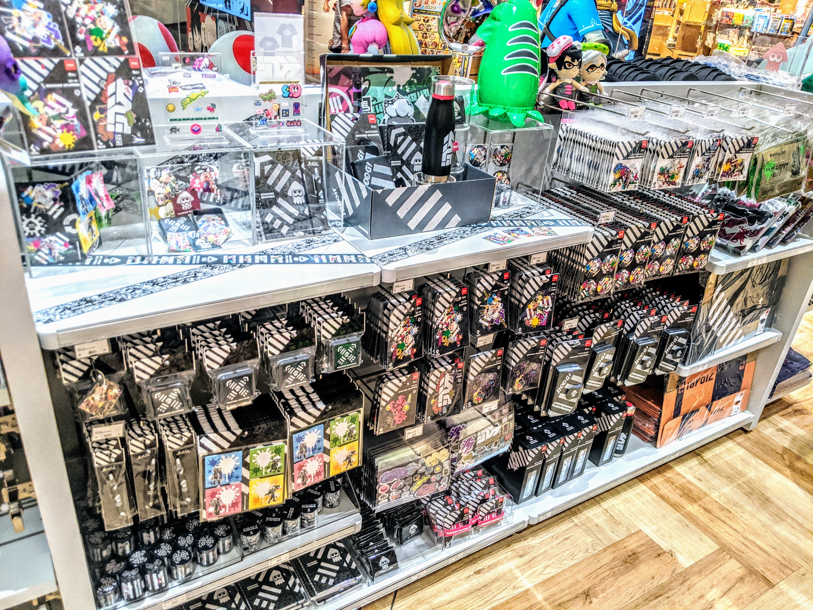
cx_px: 406
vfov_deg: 51.4
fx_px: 634
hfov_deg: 65.3
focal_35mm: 27
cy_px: 305
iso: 118
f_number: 1.8
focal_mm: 4.44
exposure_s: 1/100
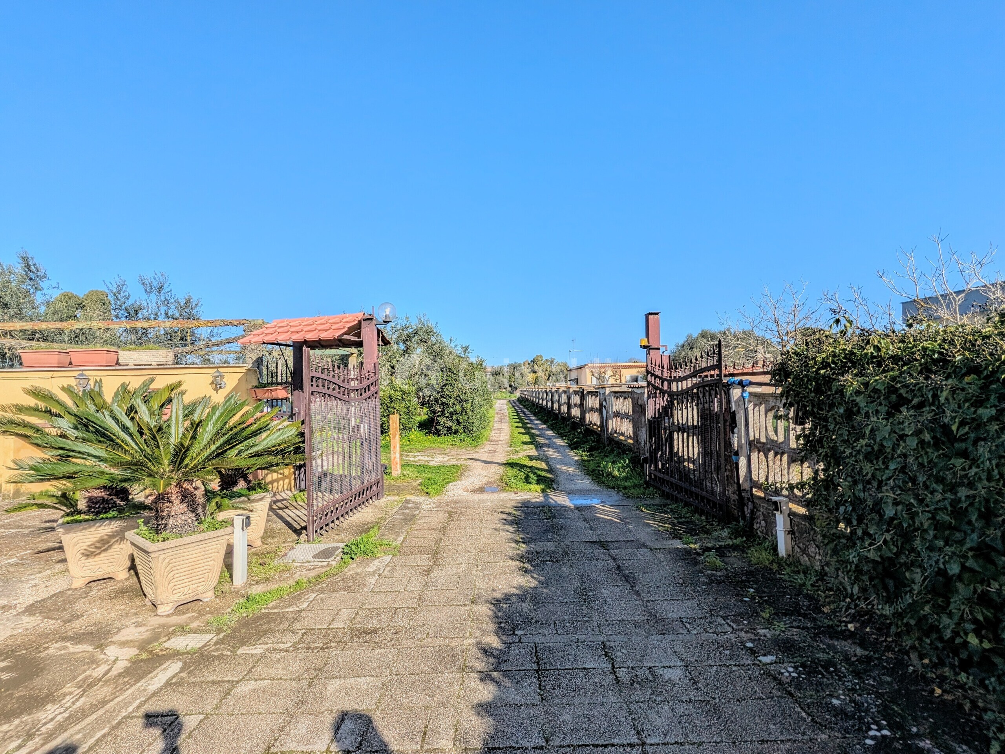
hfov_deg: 94.5
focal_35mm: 16
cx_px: 502
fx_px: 465
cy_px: 377
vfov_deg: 78.1
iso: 46
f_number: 2.2
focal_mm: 2.22
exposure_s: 1/1721
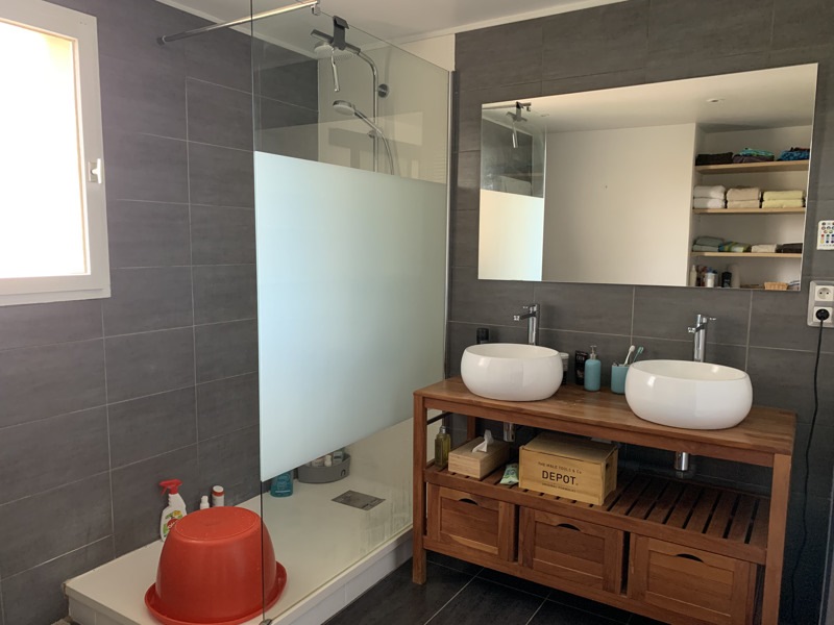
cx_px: 417
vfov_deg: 53.1
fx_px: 626
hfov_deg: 67.3
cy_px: 312
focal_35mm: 26
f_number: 1.8
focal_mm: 4.25
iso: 320
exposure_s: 1/60
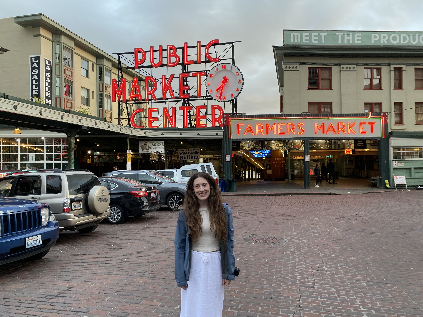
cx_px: 212
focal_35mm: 26
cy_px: 158
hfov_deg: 67.3
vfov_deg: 53.1
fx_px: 318
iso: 64
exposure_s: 1/60
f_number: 1.8
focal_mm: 4.25
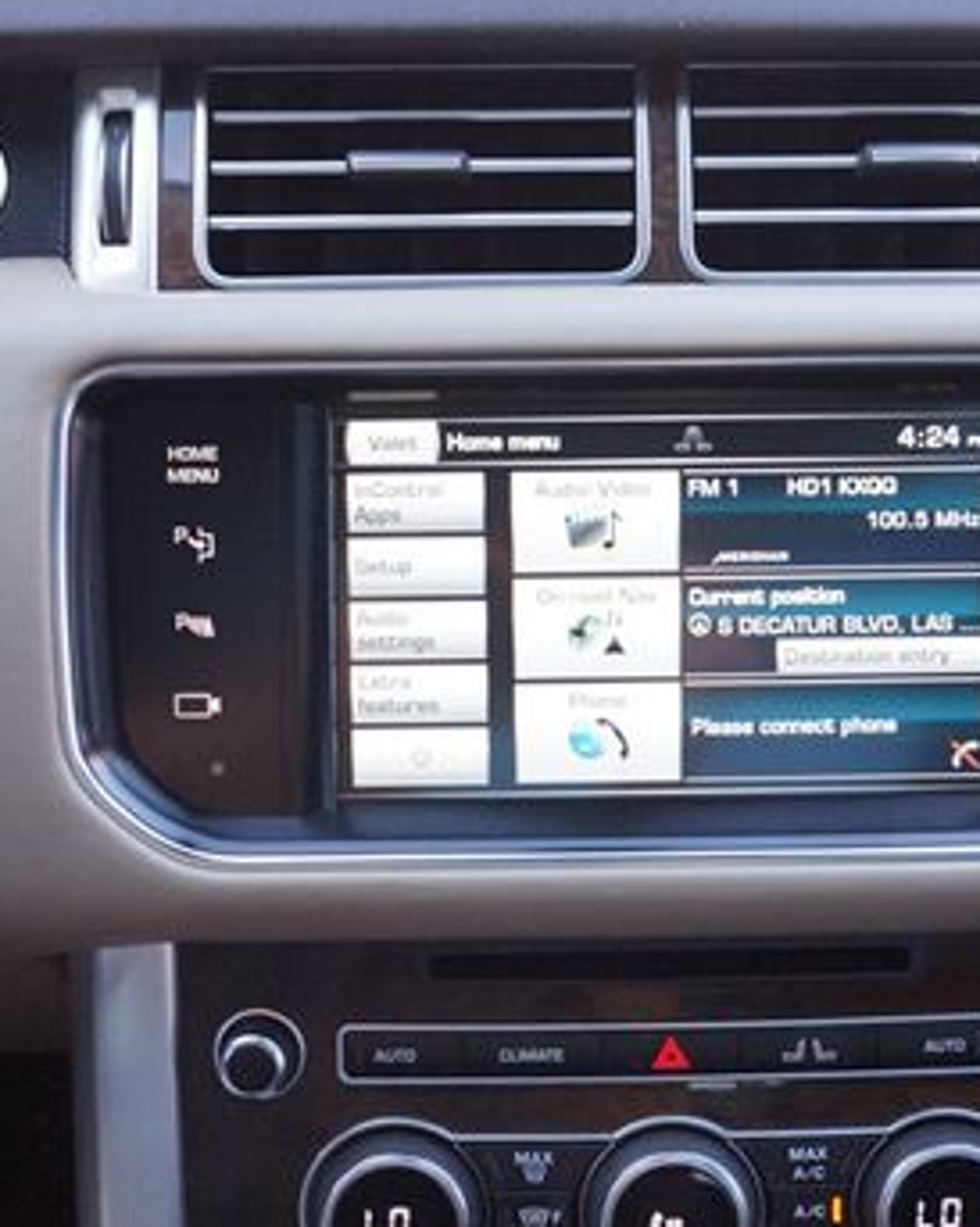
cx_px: 565
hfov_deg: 35.6
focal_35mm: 42
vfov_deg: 43.6
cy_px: 740
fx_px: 1524
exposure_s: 1/160
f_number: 4
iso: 1250
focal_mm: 16
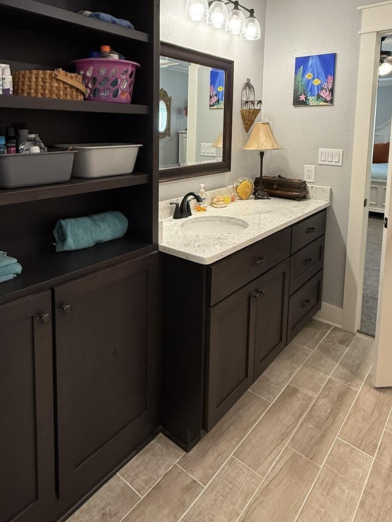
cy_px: 168
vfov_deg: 69.3
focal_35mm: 24
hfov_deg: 56.5
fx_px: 362
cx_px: 165
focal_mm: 2.22
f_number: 2.2
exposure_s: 1/120
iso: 250
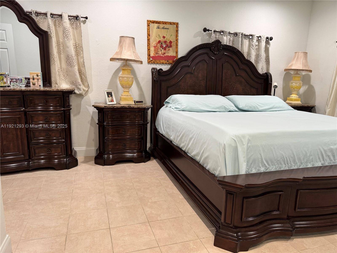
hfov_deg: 71.6
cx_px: 168
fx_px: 234
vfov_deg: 56.8
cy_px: 126
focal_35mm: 24
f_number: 1.78
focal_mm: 6.76
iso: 160
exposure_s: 1/60
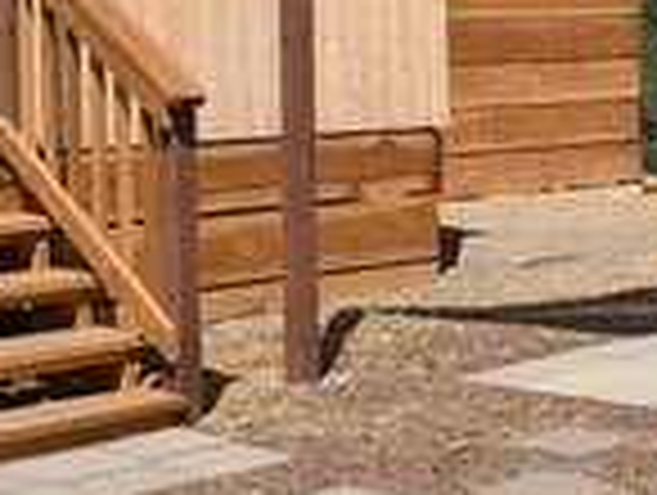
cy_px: 112
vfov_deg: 14.1
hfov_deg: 18.0
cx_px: 720
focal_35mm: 105
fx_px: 1996
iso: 45
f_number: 1.85
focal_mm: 6.81
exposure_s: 1/2179
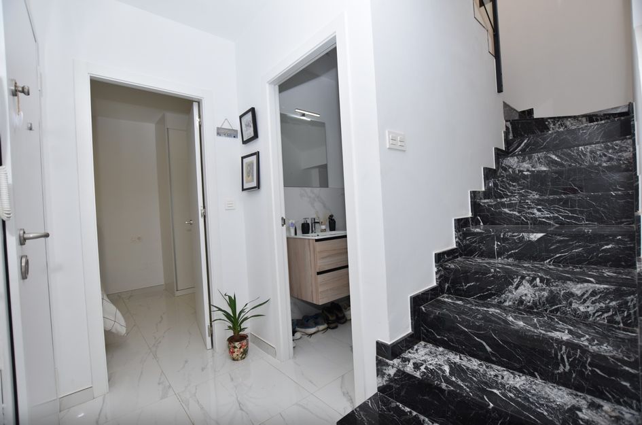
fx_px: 267
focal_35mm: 15
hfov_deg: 100.5
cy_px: 212
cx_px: 321
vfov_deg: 77.0
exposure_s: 1/160
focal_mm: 10
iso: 200
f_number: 5
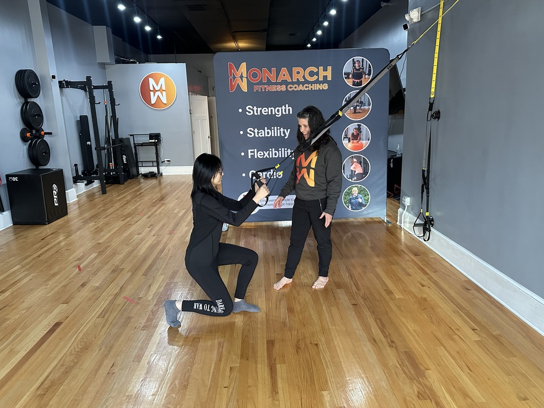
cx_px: 282
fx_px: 393
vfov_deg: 54.9
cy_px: 197
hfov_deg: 69.4
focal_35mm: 25
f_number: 1.78
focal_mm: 6.86
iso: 500
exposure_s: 1/60
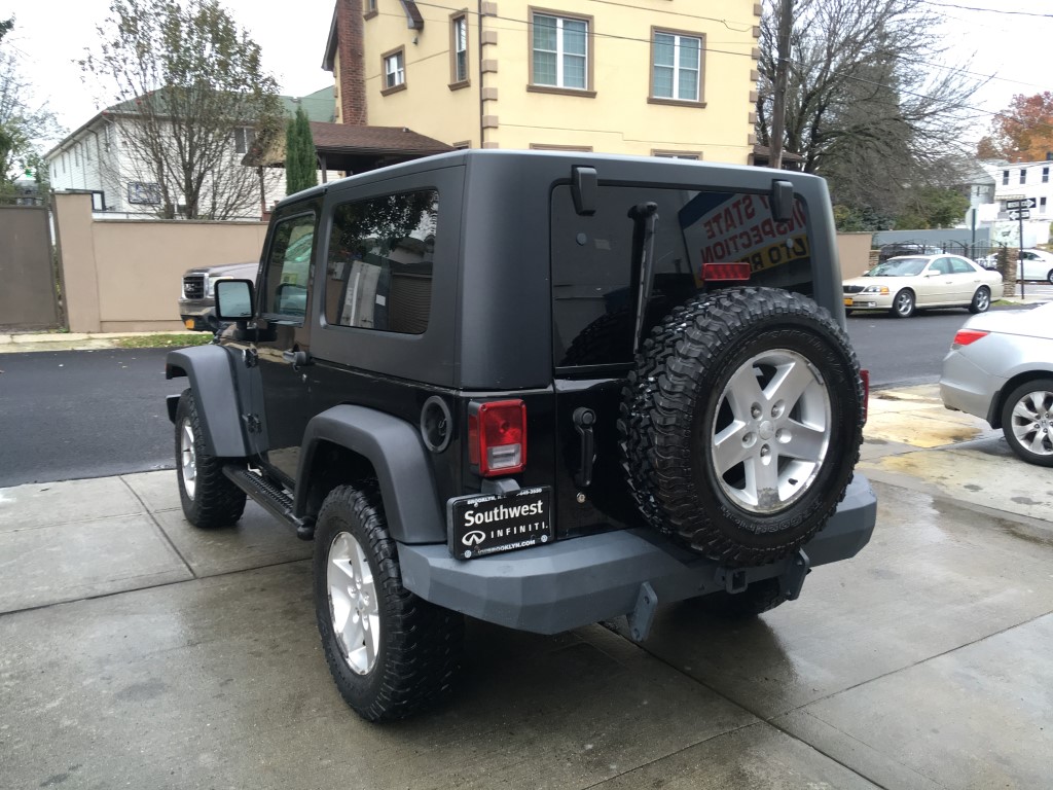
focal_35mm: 29
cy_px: 395
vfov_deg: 48.2
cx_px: 526
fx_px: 882
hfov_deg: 61.7
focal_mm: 4.15
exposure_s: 1/120
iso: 40
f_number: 2.2
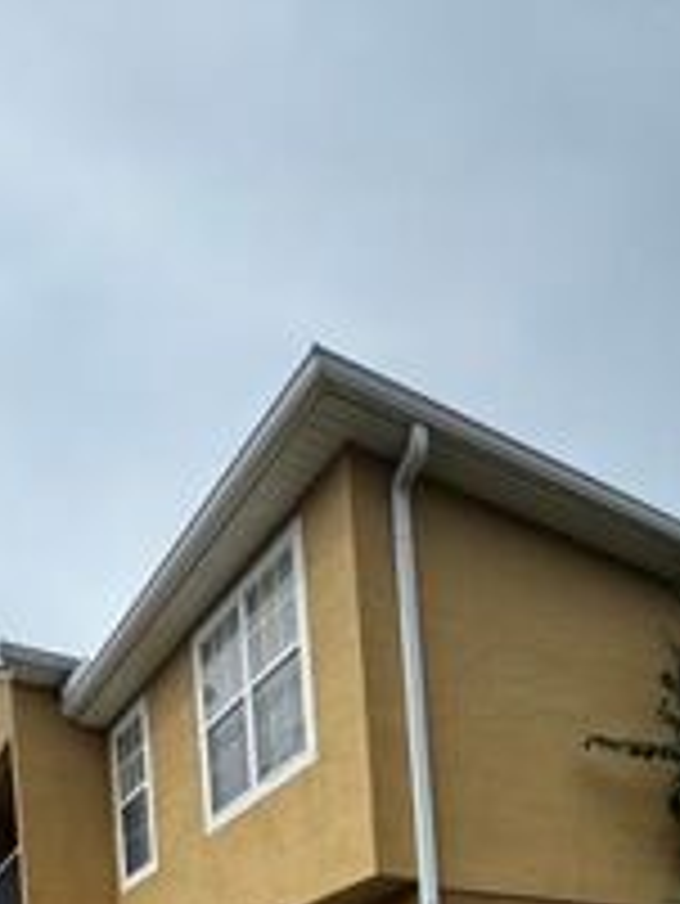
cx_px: 498
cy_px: 1120
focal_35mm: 37
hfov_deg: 37.9
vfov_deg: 36.6
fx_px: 968
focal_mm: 2.22
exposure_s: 1/1395
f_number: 2.2
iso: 50
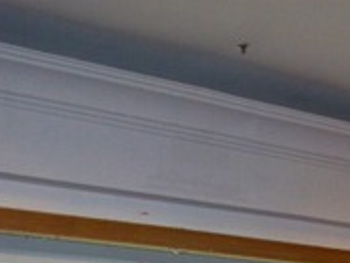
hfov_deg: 15.2
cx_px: 490
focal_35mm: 122
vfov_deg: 11.7
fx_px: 1234
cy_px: 388
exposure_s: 1/30
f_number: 2.8
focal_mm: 5.85
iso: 200
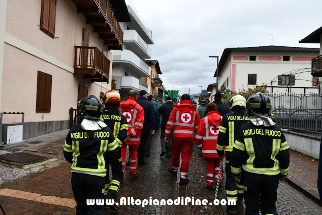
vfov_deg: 47.9
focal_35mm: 27
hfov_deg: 67.4
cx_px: 161
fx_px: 241
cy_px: 108
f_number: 8
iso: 200
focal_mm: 18
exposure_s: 1/250
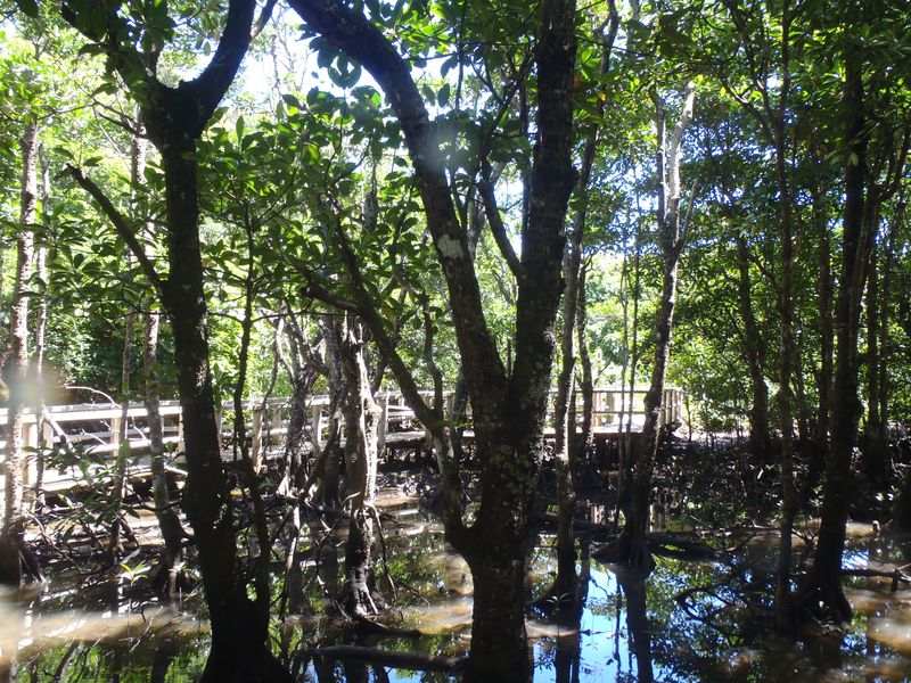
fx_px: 737
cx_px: 456
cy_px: 342
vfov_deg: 49.7
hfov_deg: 63.4
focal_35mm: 28
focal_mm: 5
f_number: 3.9
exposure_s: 1/30
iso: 80
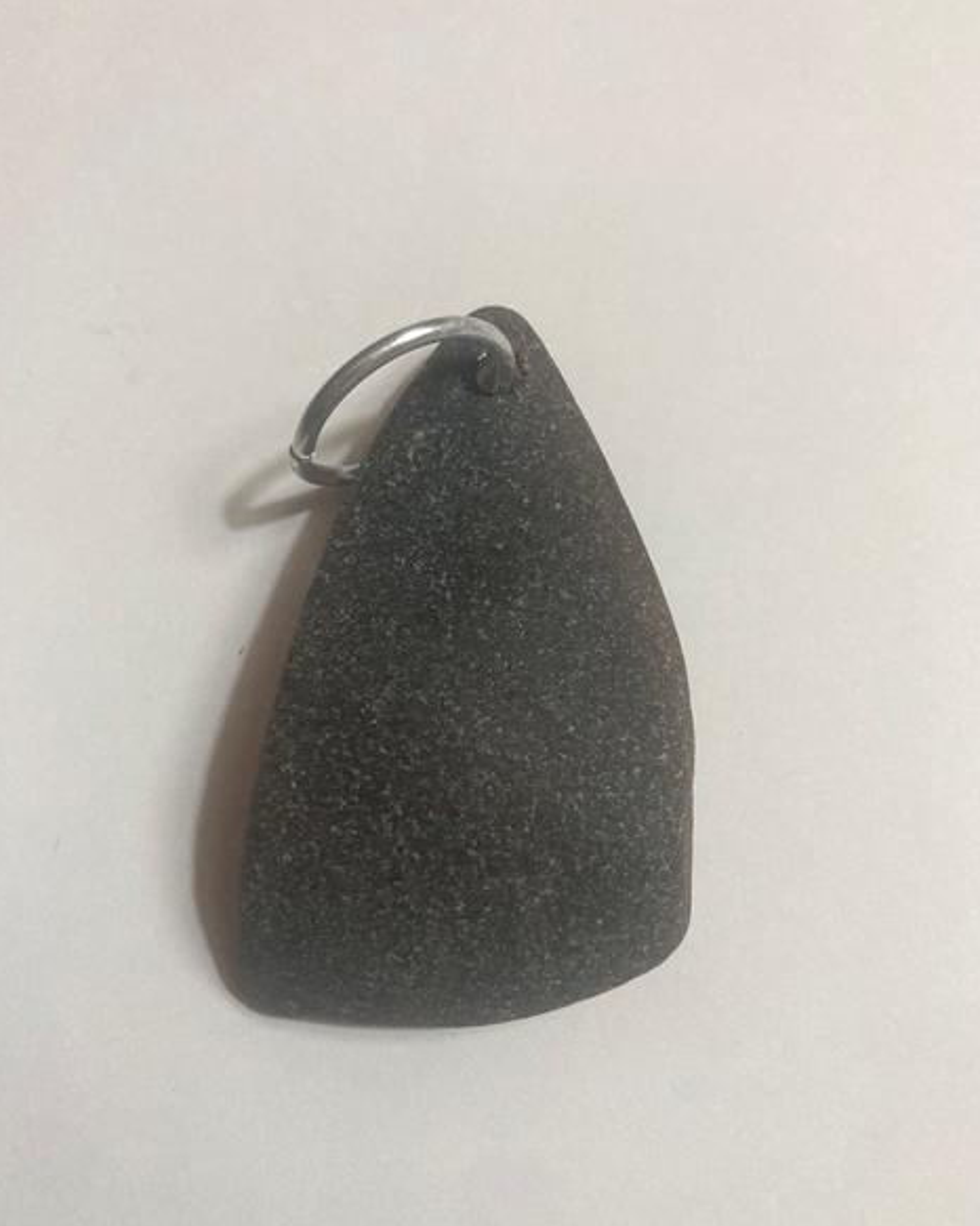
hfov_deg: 48.5
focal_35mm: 30
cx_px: 494
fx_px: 1088
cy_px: 637
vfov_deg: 58.8
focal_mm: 3.99
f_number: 1.8
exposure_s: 1/60
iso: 320
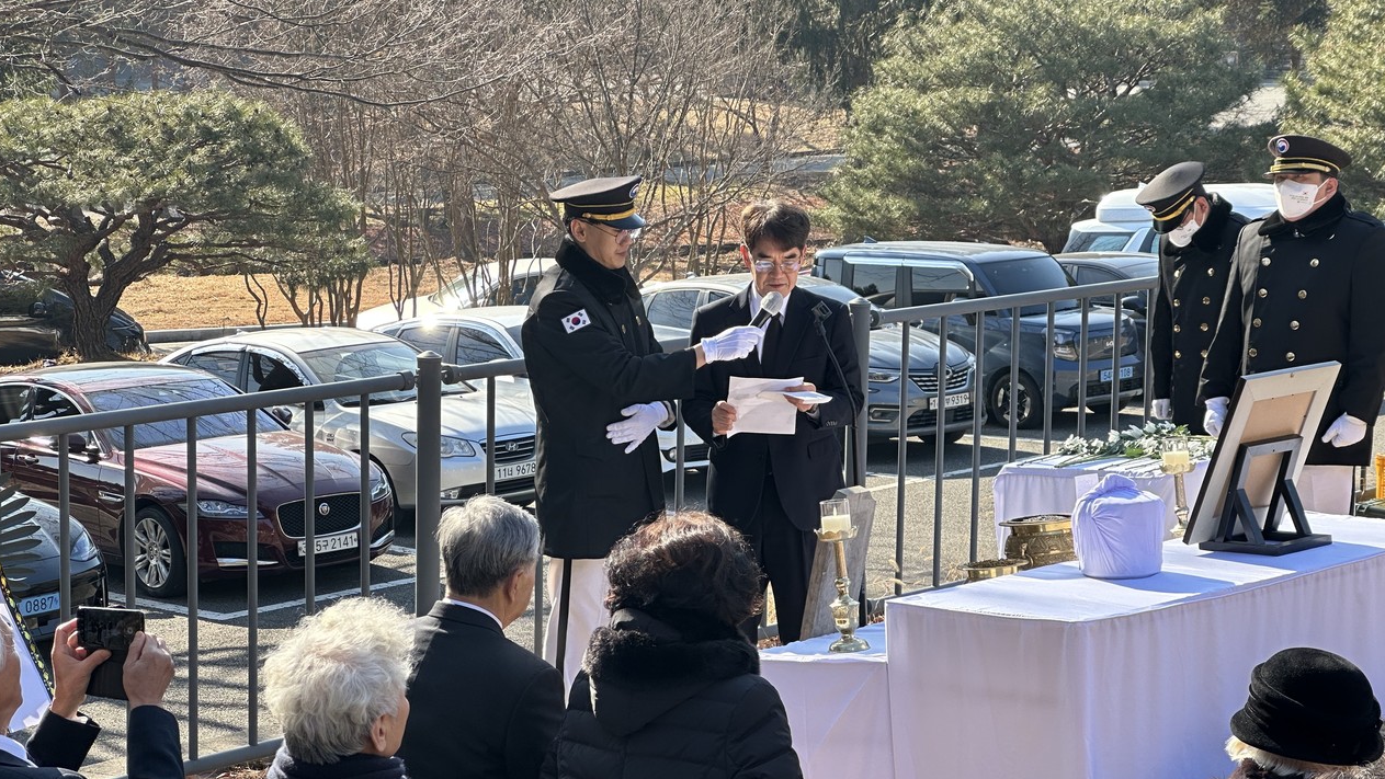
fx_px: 3122
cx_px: 692
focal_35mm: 85
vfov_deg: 14.2
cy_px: 402
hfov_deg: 25.0
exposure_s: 1/185
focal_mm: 9
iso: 32
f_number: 2.8
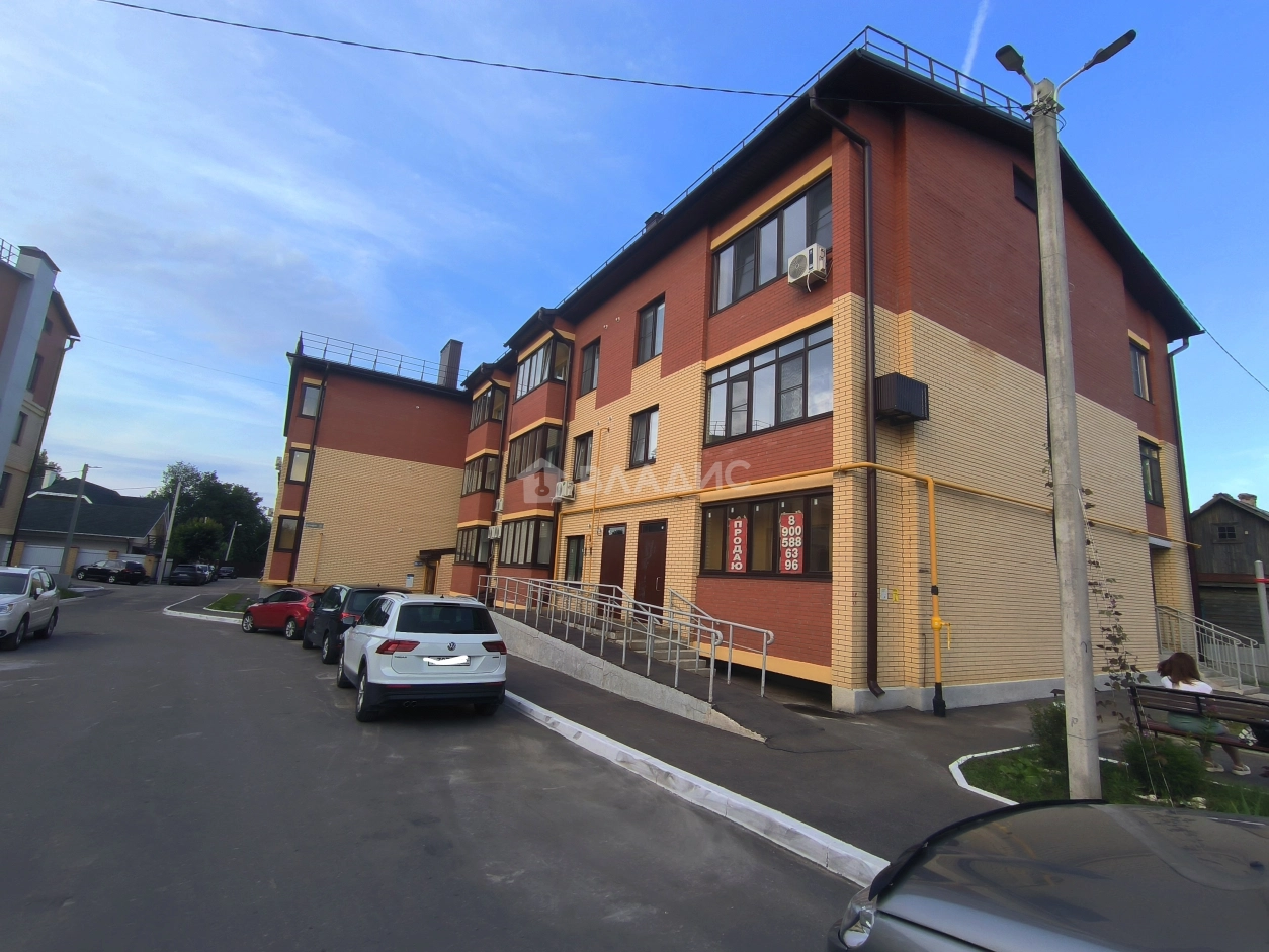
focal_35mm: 16
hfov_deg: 94.5
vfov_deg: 78.1
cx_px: 634
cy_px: 476
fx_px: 587
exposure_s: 1/264
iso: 50
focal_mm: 1.65
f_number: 2.2
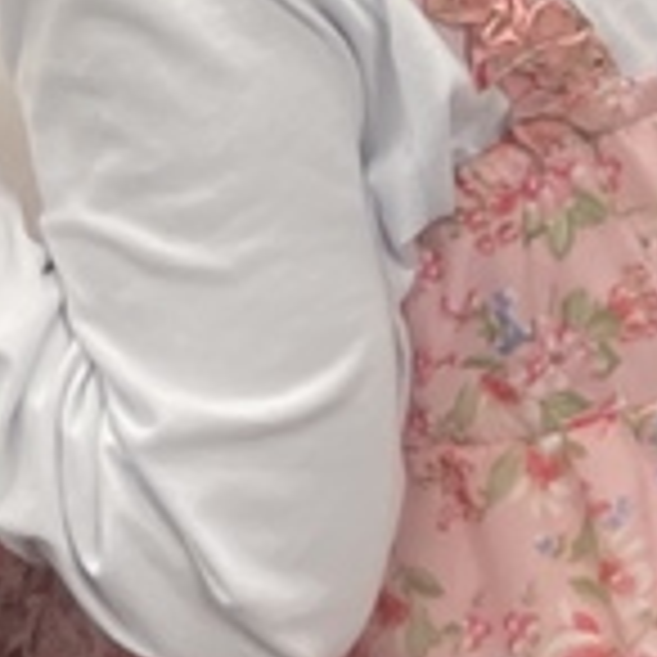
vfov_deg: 9.8
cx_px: -914
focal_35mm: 161
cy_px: -842
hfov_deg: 9.6
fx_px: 3457
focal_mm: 4.2
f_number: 1.6
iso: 125
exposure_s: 1/120
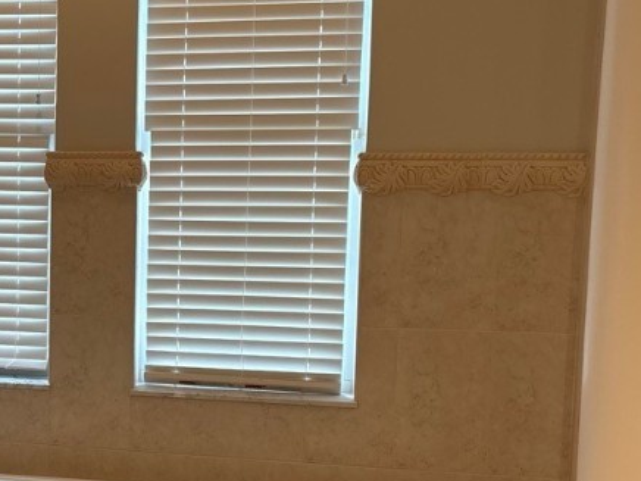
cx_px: 56
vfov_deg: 24.0
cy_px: 279
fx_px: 1130
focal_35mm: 61
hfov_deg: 30.2
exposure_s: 1/60
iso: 80
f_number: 1.6
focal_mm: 5.96
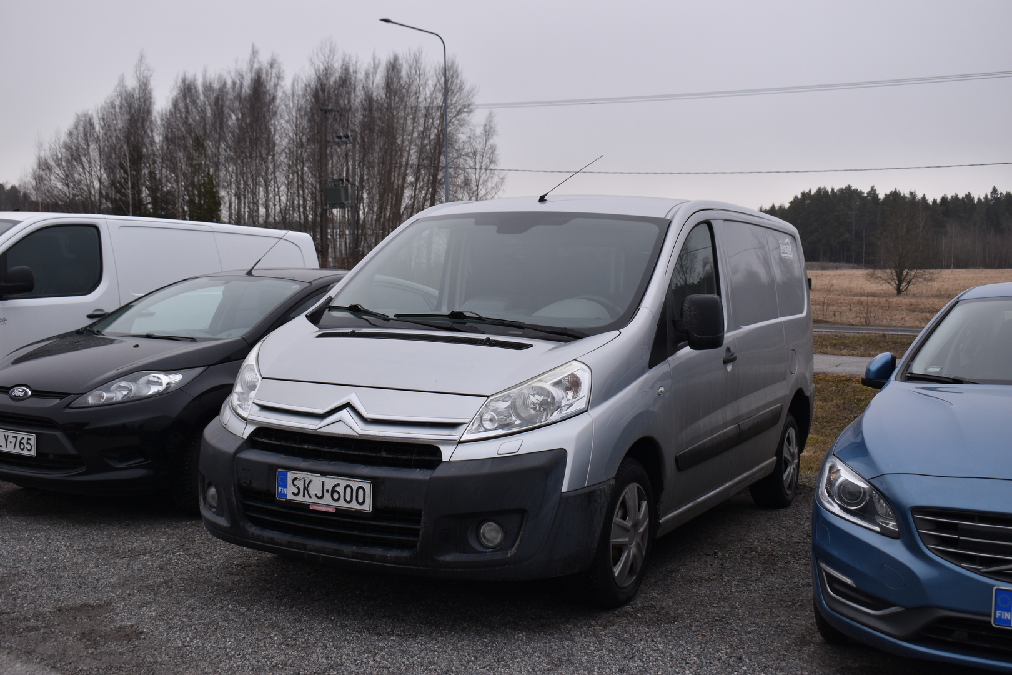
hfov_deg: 47.9
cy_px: 338
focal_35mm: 40
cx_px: 506
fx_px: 1138
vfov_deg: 33.0
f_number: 6.7
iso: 200
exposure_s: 1/180
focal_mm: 27
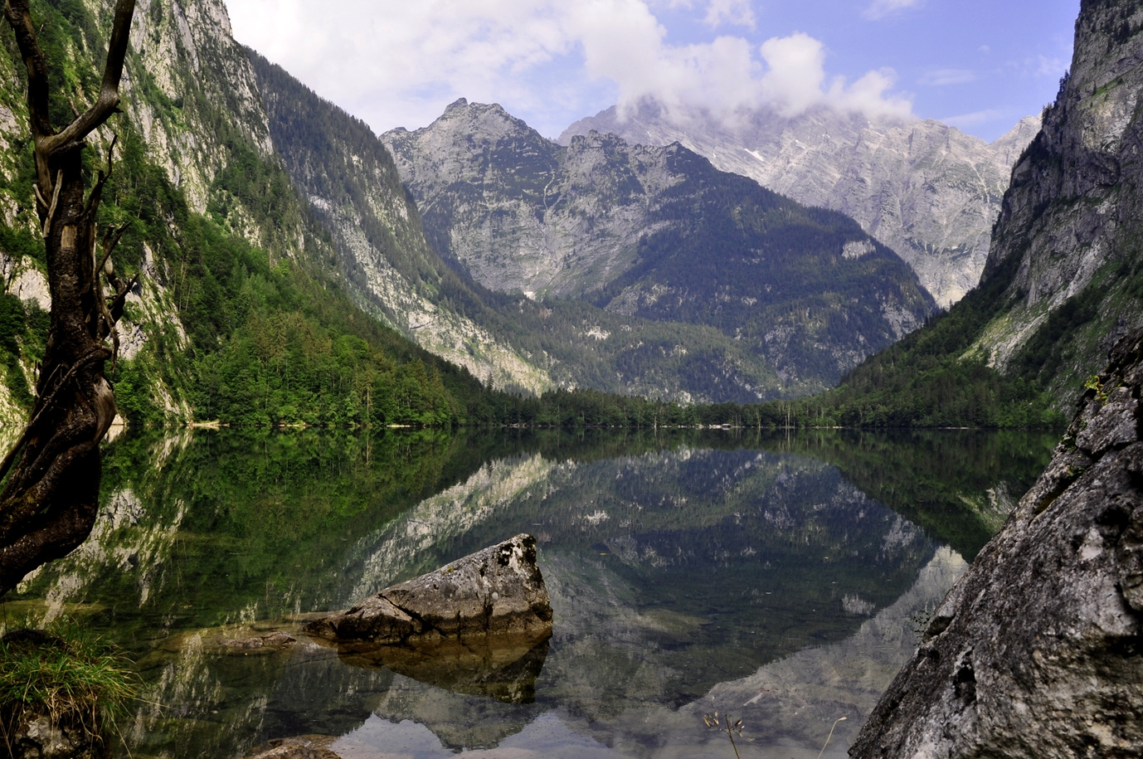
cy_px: 408
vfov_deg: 36.2
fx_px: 1160
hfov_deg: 52.4
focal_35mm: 37
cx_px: 525
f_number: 13
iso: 200
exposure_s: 1/100
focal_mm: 21
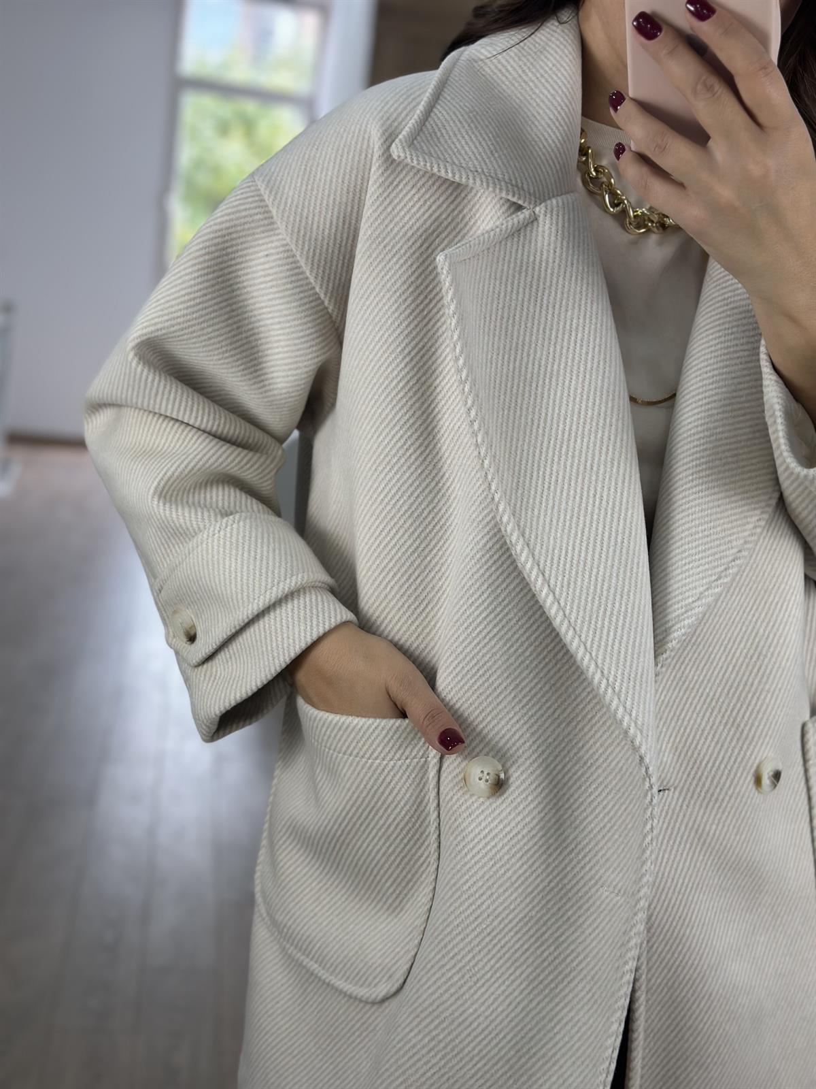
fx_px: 1509
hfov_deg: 30.3
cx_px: 408
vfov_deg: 39.7
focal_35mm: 48
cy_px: 544
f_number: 1.78
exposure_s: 1/431
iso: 80
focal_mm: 6.86
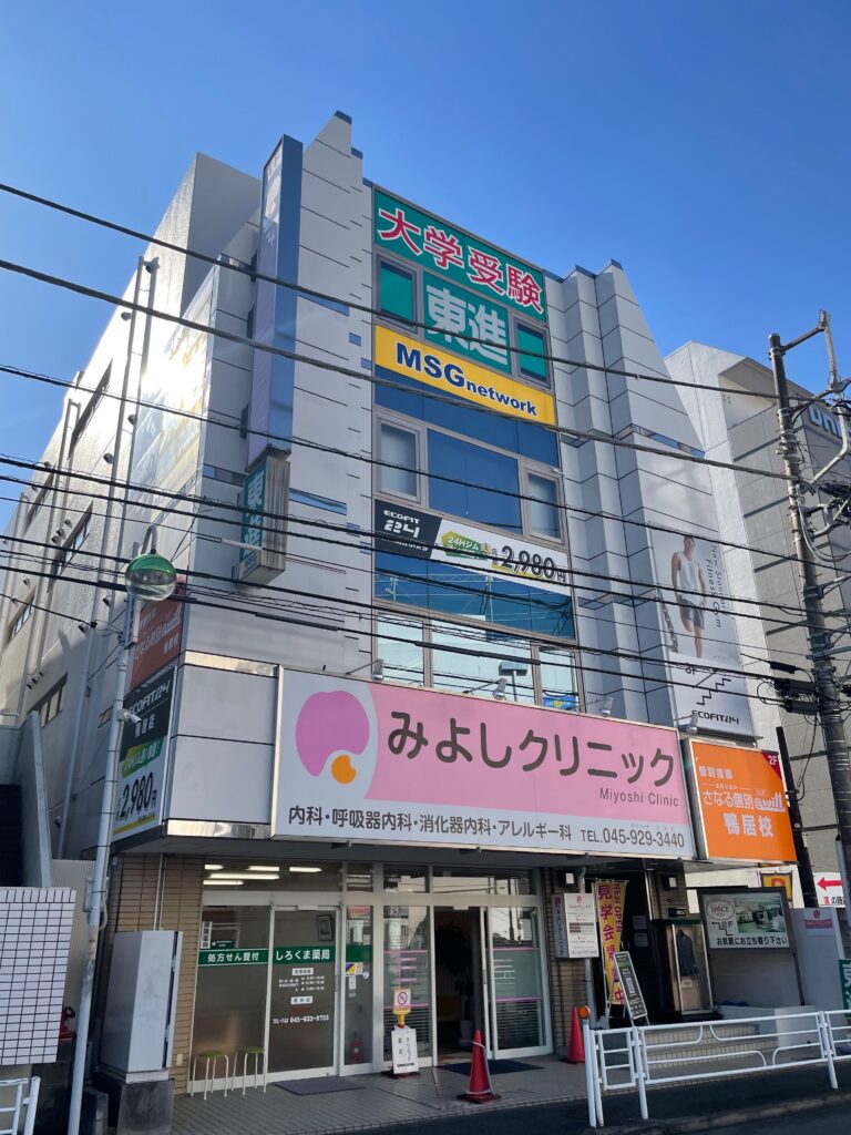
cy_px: 568
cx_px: 426
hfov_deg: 53.1
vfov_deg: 67.3
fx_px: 852
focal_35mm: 26
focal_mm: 4.2
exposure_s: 1/2681
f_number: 1.6
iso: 32
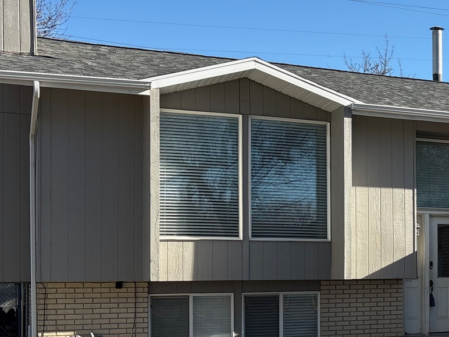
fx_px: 895
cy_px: 253
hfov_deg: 25.9
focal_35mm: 69
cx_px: 503
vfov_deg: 21.1
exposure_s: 1/2075
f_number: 1.6
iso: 50
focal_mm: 5.96
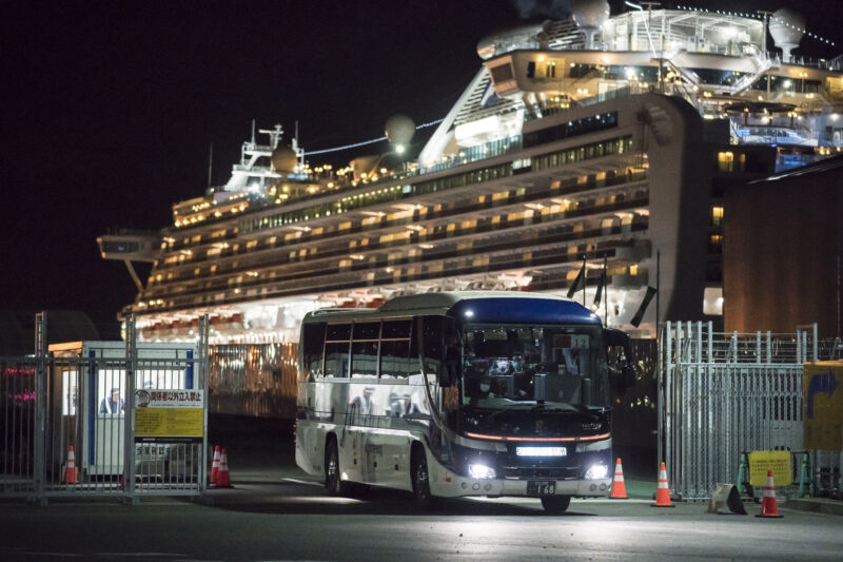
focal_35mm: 119
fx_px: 2786
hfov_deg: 17.2
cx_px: 422
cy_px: 281
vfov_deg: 11.5
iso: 6400
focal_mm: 119
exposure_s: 1/500
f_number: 2.8
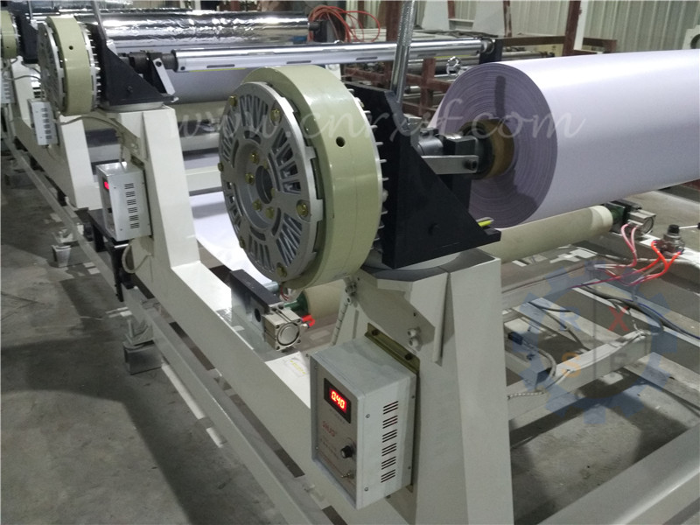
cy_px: 262
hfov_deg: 60.0
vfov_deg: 46.8
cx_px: 350
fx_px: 607
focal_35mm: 30
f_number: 2
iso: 632
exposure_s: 1/17
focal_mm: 4.12
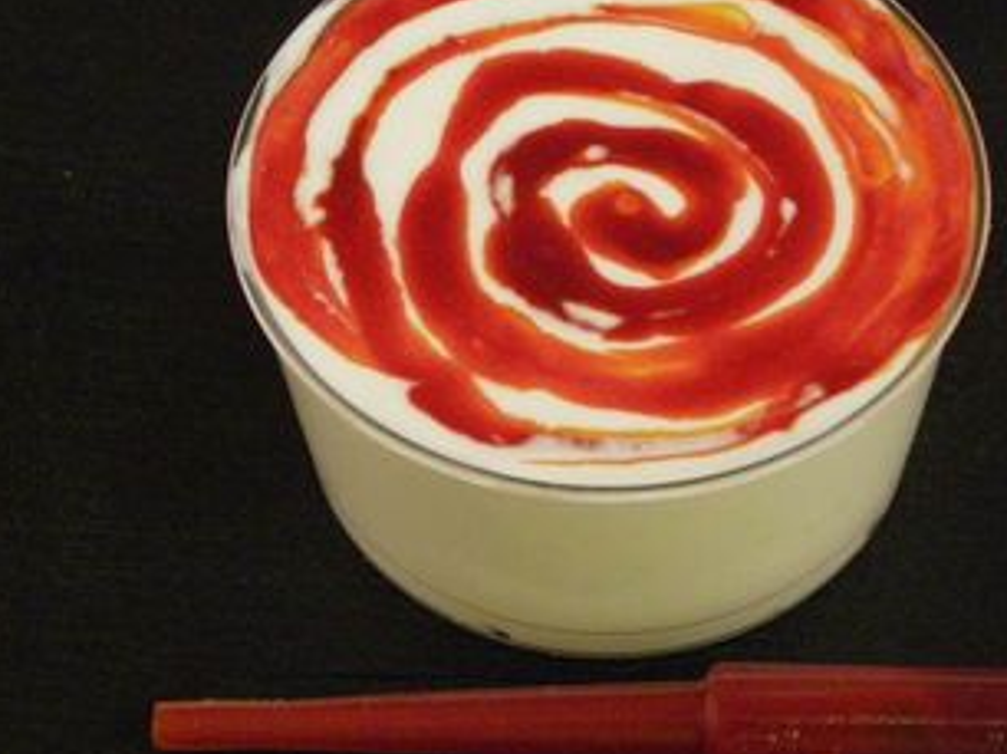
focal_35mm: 143
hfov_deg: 13.8
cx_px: 606
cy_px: 341
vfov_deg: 10.4
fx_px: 4157
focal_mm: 19.6
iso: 800
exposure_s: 1/50
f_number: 4
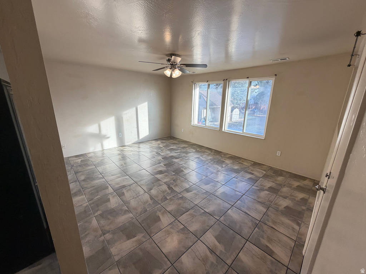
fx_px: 148
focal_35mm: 14
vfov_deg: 85.7
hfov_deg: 102.1
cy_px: 137
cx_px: 183
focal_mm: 2.22
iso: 64
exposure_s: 1/120
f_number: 2.2
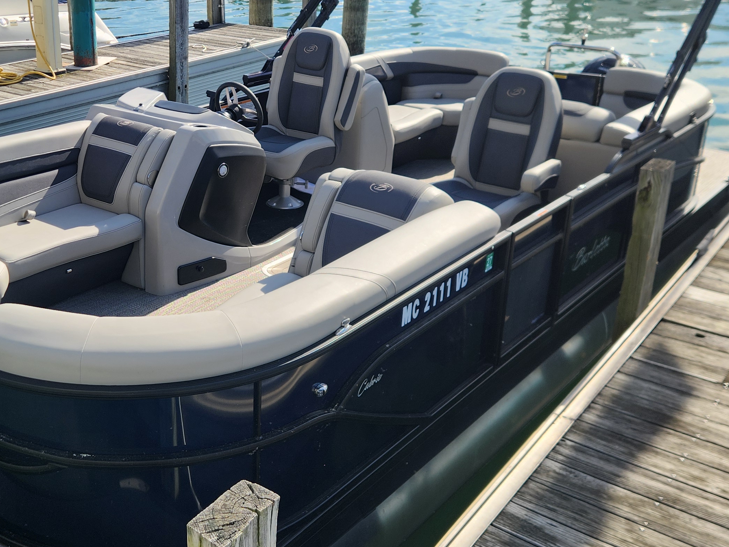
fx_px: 927
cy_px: 254
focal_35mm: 44
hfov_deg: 42.4
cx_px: 251
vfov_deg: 32.9
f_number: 1.8
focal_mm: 5.4
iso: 20
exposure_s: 1/1269
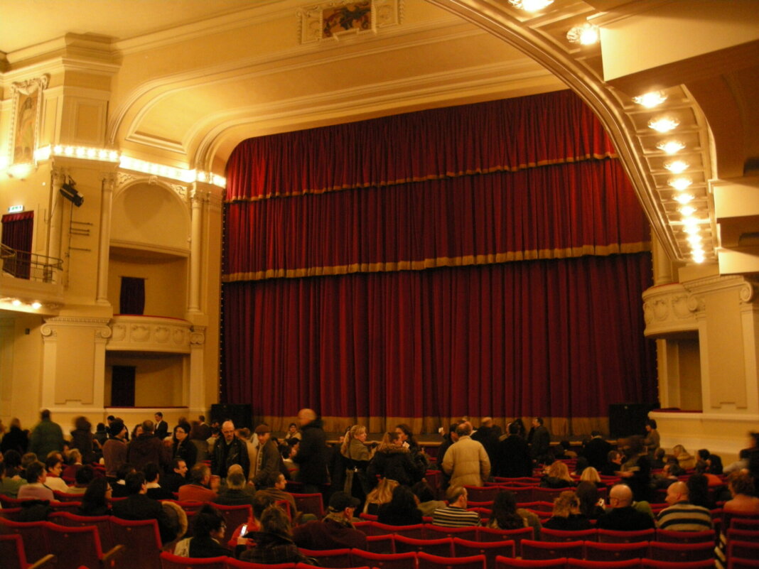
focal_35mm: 36
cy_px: 284
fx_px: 789
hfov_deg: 51.4
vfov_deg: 39.7
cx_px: 380
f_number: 2.7
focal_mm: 7.5
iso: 400
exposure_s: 1/8.6
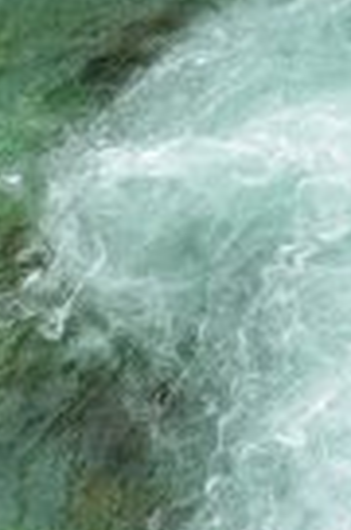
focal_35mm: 159
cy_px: -160
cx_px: 558
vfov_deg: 12.5
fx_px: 2337
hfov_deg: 8.4
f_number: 8
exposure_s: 1/250
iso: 320
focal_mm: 18
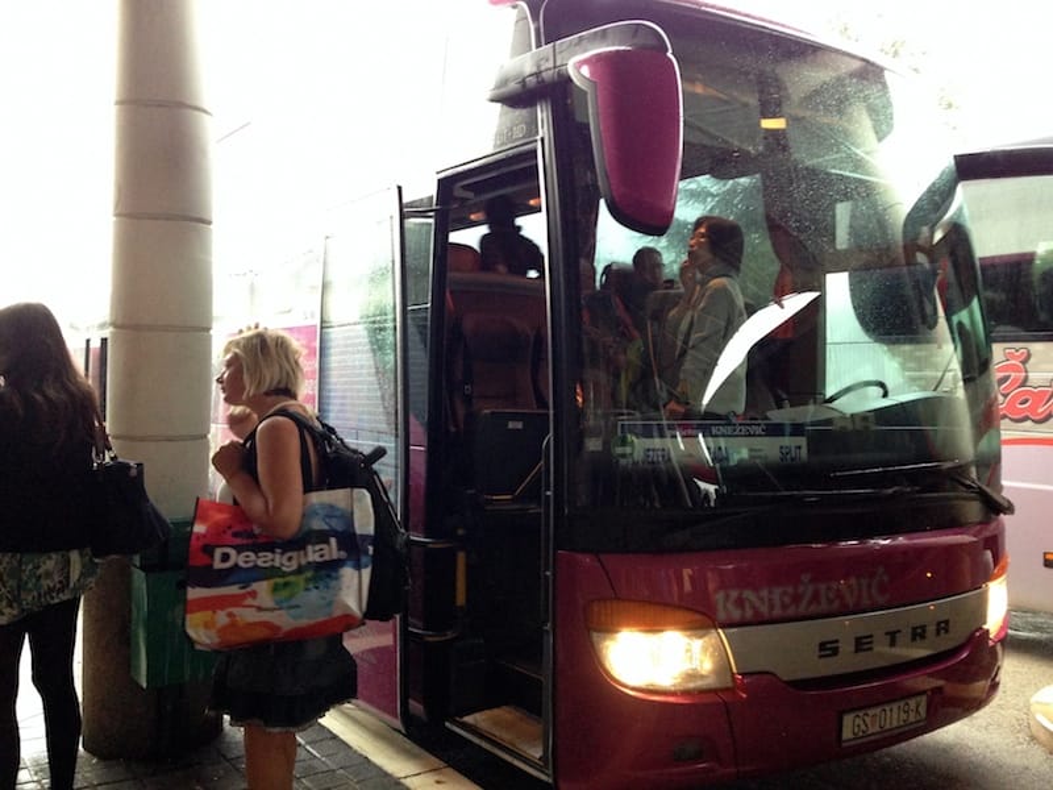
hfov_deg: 55.4
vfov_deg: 42.9
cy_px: 395
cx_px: 526
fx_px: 1004
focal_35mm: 33
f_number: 2.4
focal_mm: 4.12
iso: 250
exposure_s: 1/20
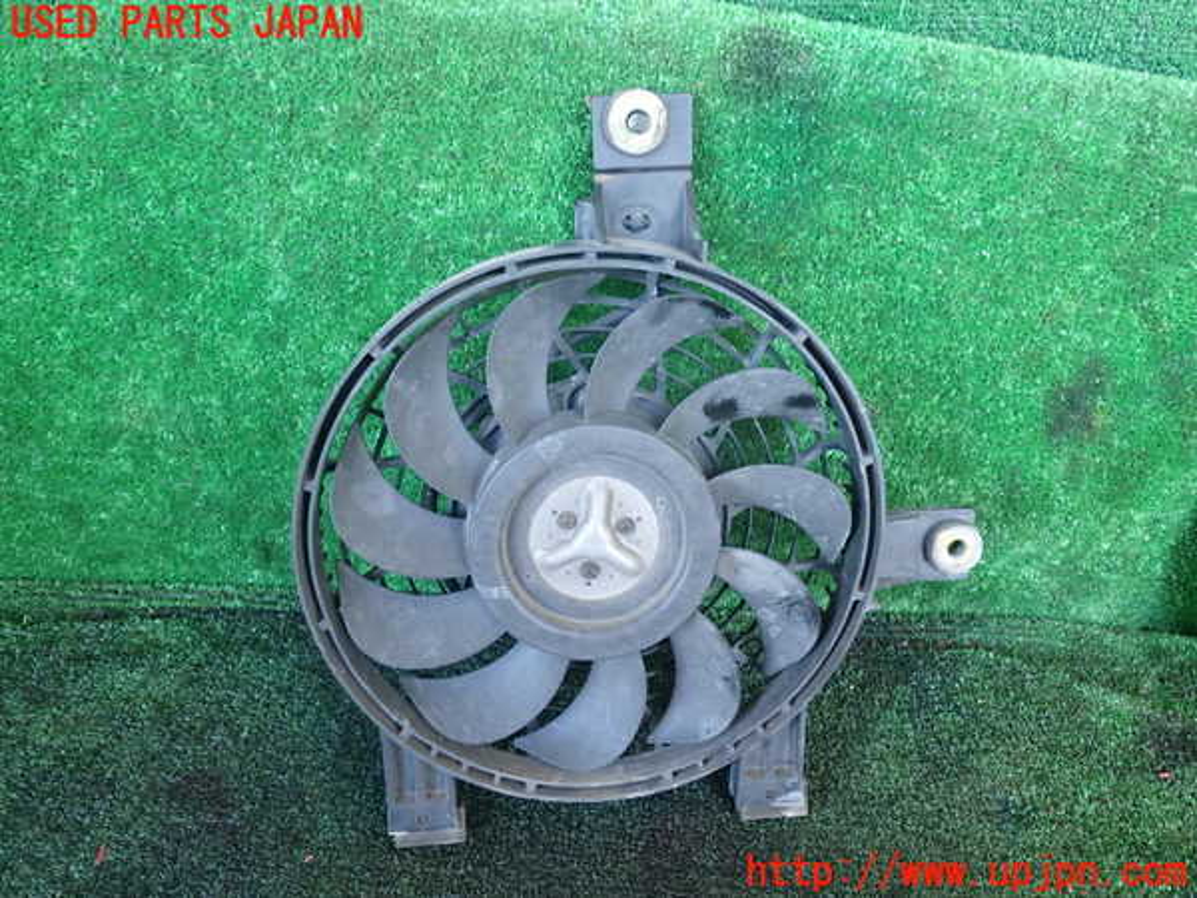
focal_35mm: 30
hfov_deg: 60.0
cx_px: 598
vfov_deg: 46.8
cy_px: 449
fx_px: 1037
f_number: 2.3
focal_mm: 5.4
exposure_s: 1/30
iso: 250
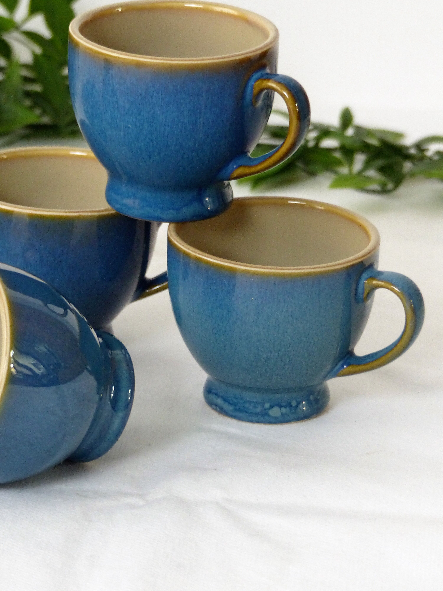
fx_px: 3652
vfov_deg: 9.2
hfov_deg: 6.9
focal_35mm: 214
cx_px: 222
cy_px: 296
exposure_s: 1/60
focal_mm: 35.1
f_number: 2.8
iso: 400
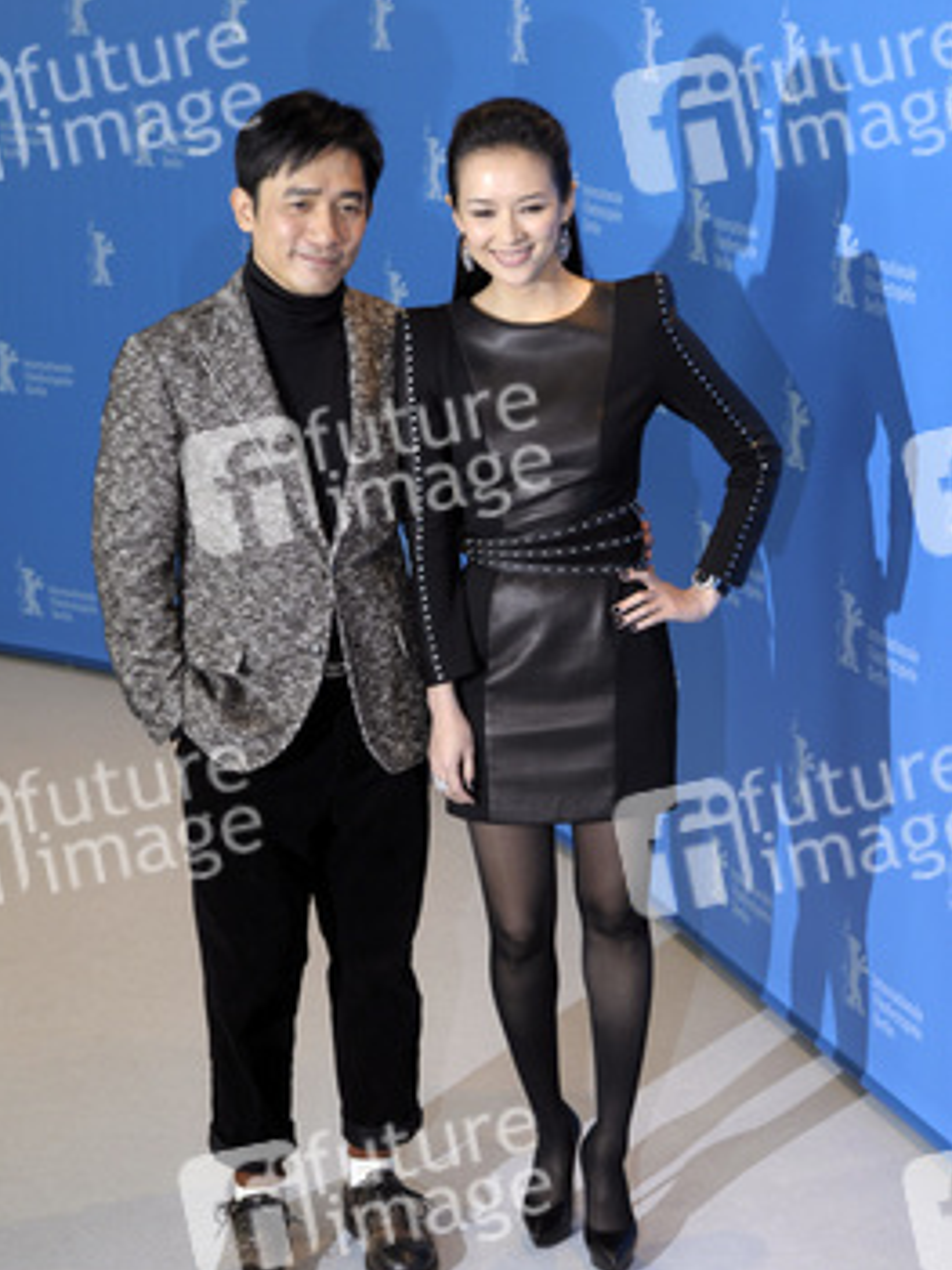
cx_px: 472
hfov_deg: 18.7
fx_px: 2899
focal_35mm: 79
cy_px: 651
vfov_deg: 24.7
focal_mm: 48
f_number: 5
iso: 320
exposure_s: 1/80
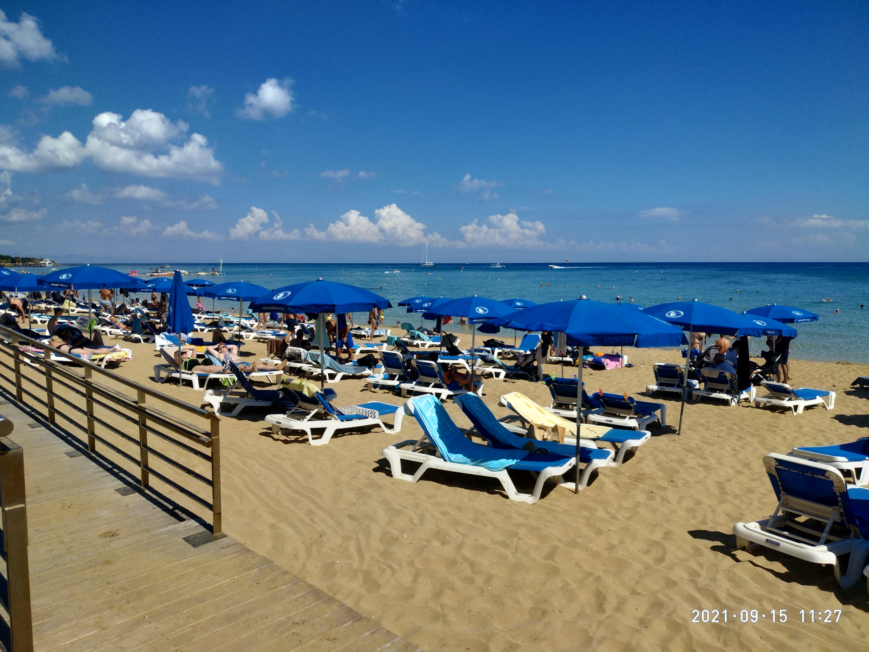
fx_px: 602
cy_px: 326
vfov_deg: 56.8
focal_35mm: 24
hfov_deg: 71.6
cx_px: 434
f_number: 1.9
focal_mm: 3.94
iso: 104
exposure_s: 1/3505
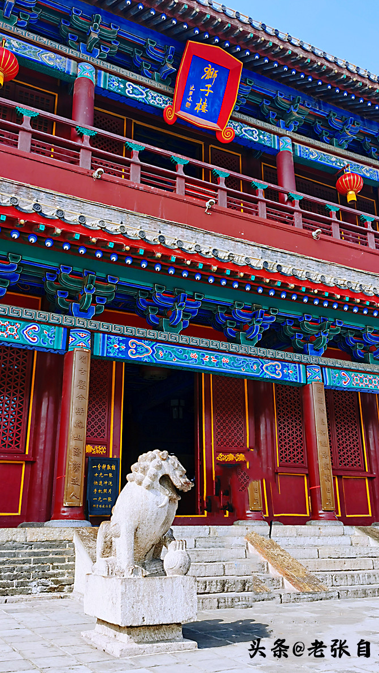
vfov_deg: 58.0
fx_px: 607
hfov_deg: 34.7
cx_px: 201
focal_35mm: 34
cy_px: 335
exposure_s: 1/2000
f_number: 1.6
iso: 50
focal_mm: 5.56
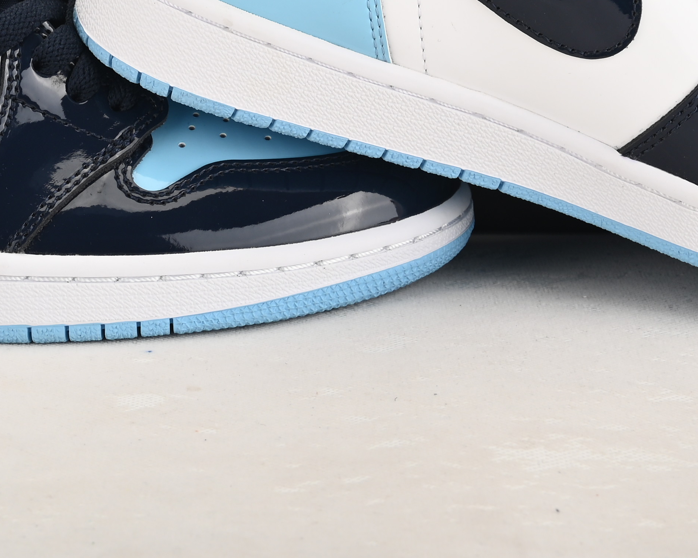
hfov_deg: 13.7
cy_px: -78
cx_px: 269
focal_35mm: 141
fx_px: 2912
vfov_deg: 10.8
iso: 100
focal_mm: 47
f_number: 11
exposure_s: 1/200
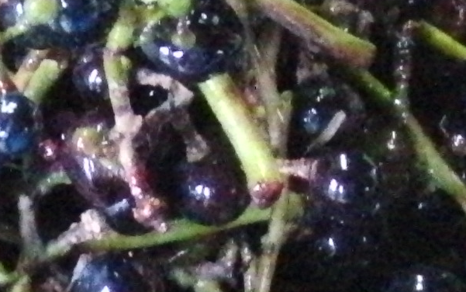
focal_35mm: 238
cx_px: -219
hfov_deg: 8.6
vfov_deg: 5.5
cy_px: 119
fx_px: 3023
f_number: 3.6
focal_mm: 6.42
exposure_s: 1/60
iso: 3200
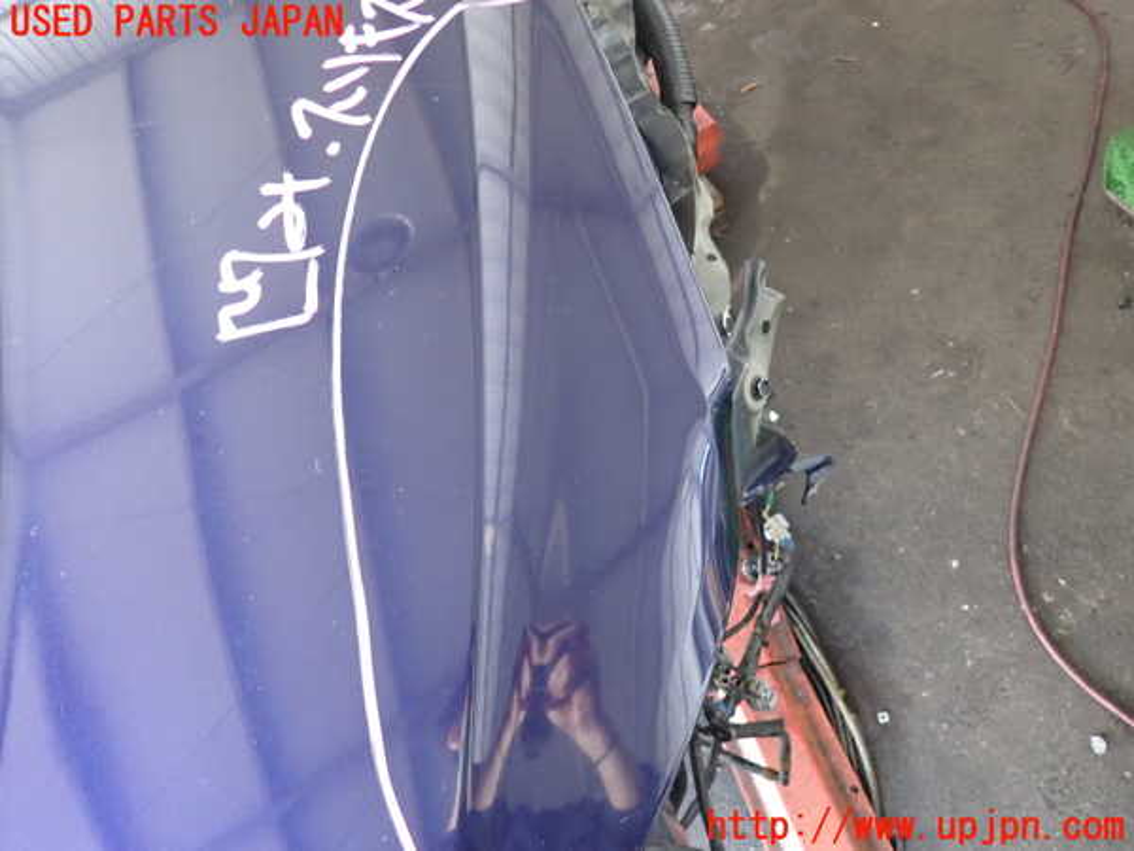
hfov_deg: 69.4
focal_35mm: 25
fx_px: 819
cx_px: 567
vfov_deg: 54.9
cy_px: 426
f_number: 2
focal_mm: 4.5
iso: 800
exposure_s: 1/100
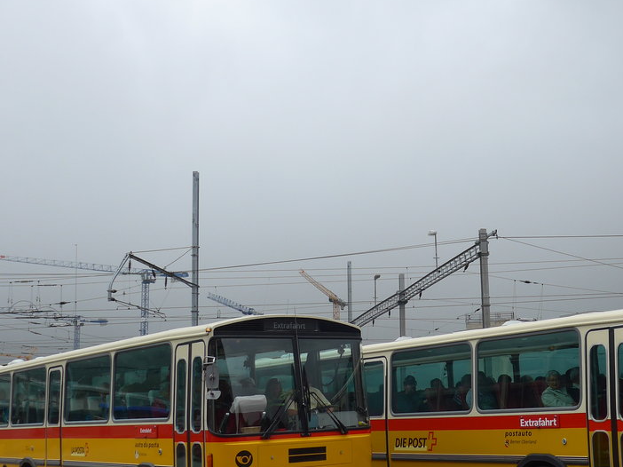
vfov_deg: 27.4
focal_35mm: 53
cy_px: 280
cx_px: 419
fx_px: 954
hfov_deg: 35.8
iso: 80
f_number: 2.8
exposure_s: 1/500
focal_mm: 6.5
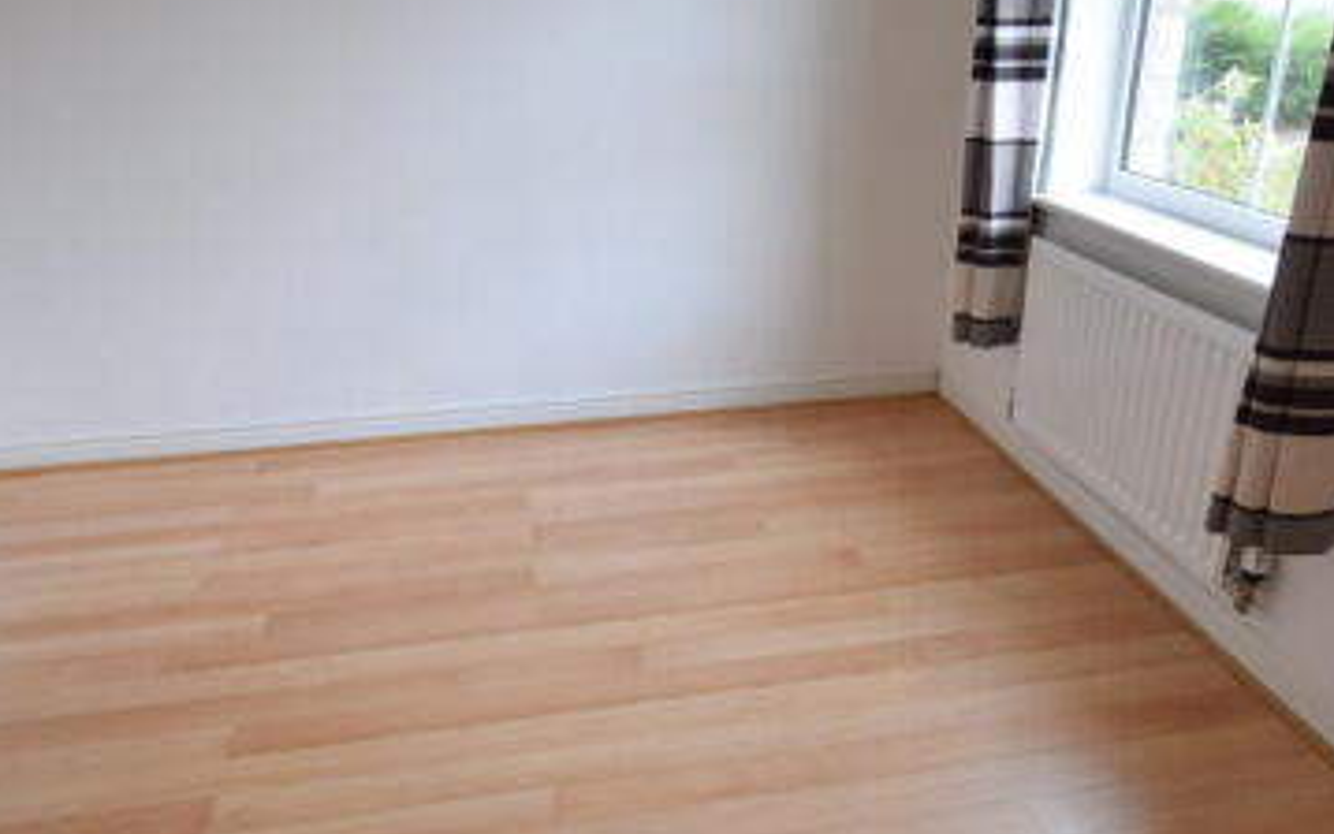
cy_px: 456
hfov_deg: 66.3
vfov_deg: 44.5
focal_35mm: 28
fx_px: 1018
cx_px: 725
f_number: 4.5
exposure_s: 1/80
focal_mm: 10
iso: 400
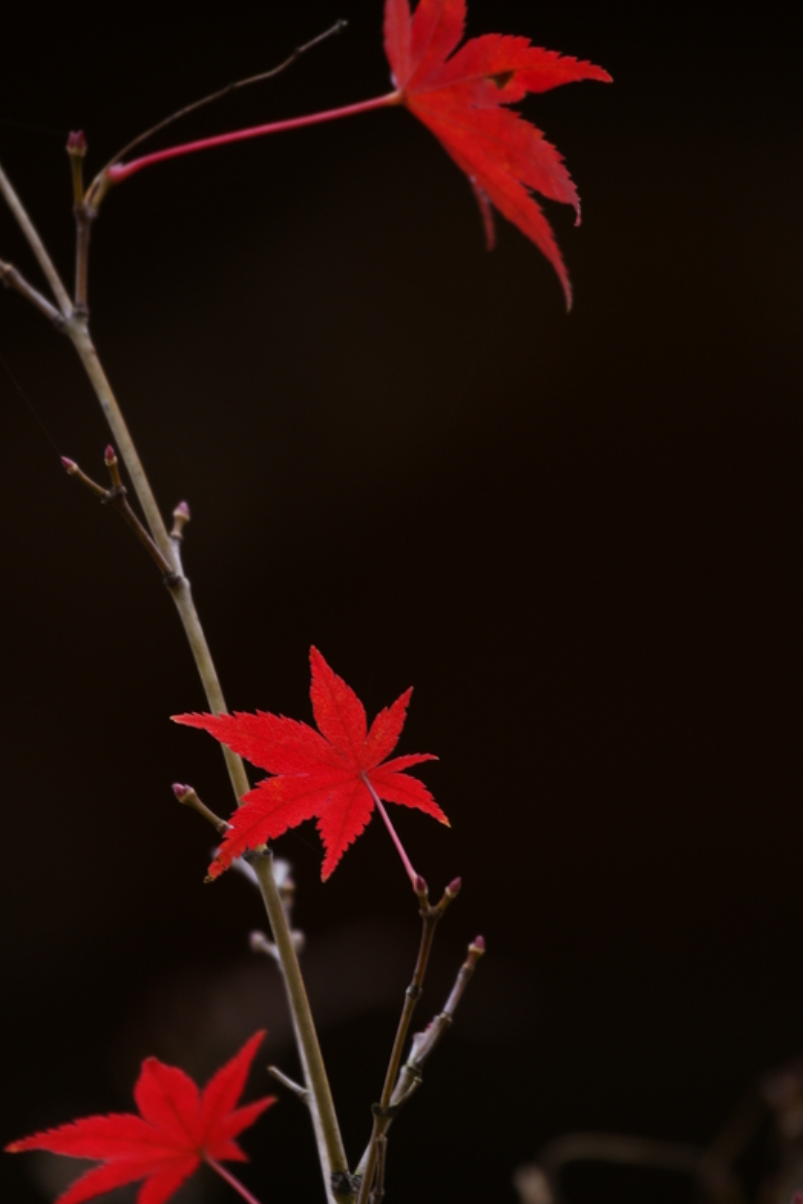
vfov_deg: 3.8
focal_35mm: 547
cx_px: 340
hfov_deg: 2.5
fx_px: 18300
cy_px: 636
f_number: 5.6
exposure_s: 1/25
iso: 200
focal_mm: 280
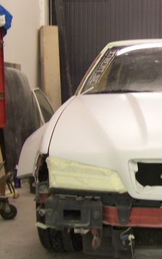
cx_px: 193
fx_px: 515
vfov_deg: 28.2
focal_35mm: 73
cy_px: 148
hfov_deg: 17.1
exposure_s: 1/15
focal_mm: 6.3
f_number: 2.8
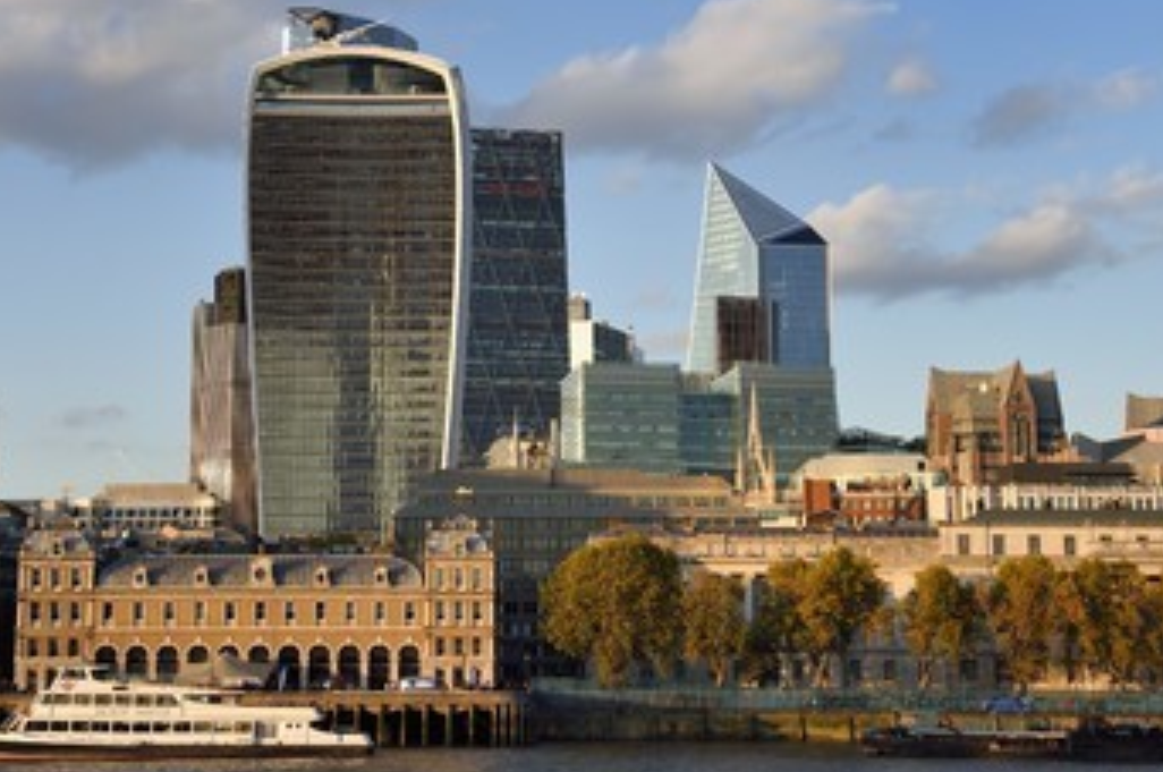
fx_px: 2065
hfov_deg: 31.4
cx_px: 539
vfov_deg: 21.2
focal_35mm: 64
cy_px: 401
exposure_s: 1/250
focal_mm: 52
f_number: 9
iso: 200
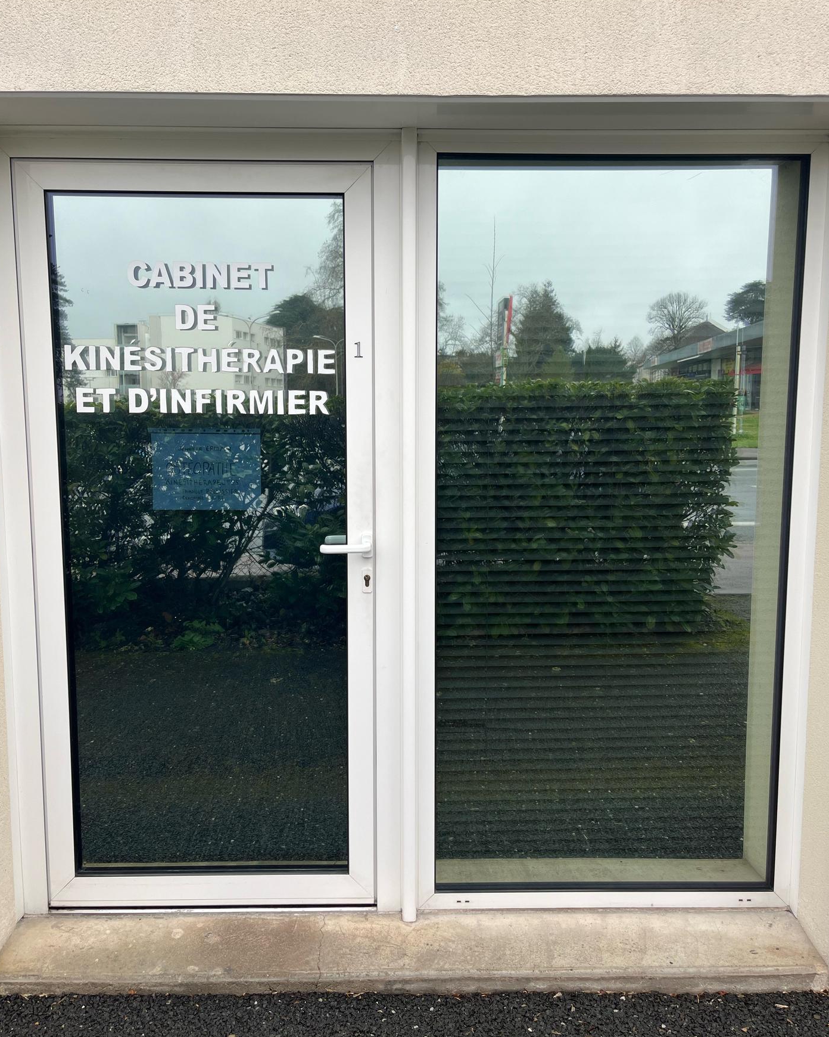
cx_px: 413
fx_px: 859
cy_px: 498
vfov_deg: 62.2
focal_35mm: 28
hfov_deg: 51.5
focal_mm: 5.1
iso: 32
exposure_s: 1/142
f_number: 1.6
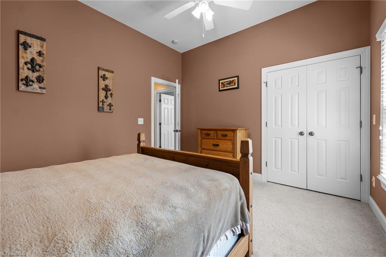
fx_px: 150
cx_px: 193
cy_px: 128
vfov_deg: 81.1
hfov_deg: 104.3
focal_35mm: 14
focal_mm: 14
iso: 200
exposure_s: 1/1.25
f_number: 7.1
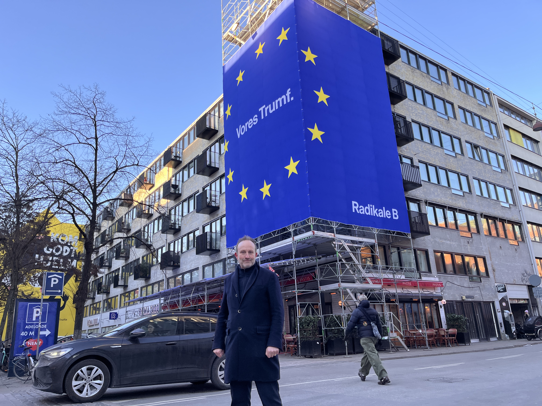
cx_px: 271
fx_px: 407
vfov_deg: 53.1
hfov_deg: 67.3
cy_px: 203
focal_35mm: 26
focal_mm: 5.1
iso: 50
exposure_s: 1/347
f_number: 1.6
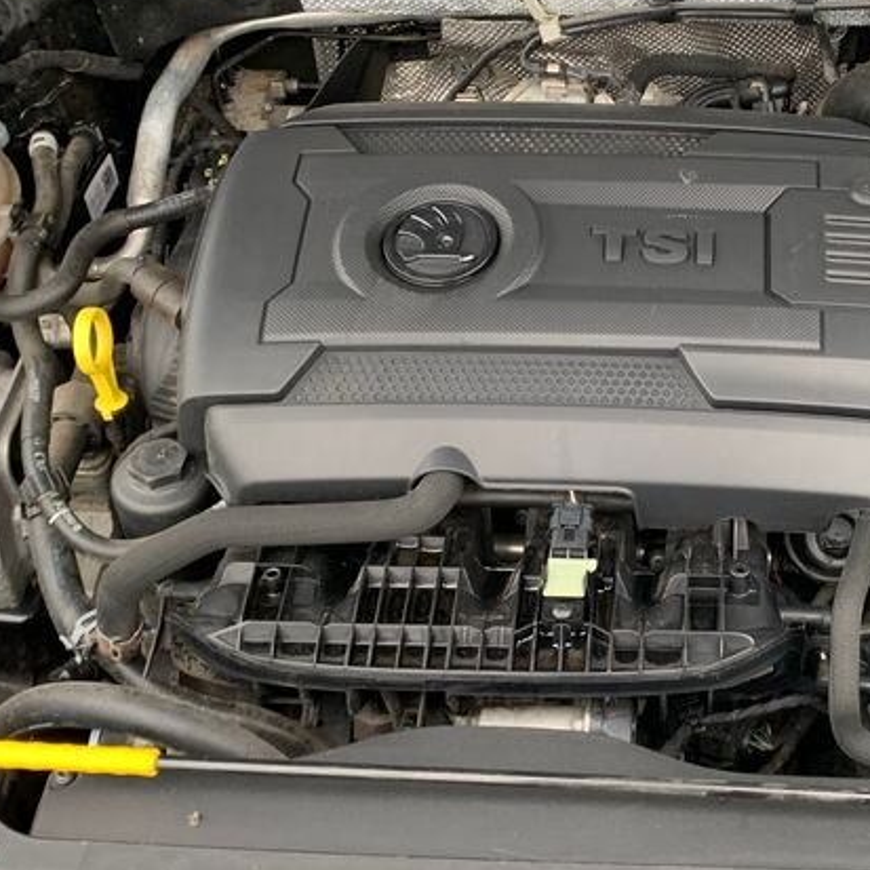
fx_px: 1621
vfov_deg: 30.0
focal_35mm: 57
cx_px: 716
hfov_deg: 29.3
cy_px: 440
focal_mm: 4.25
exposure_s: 1/60
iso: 100
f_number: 1.8
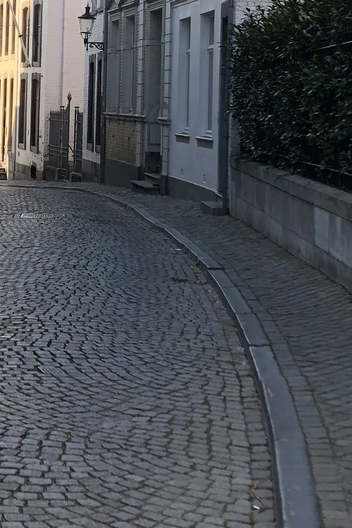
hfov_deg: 14.8
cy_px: 46
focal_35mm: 92
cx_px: 86
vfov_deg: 21.6
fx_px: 1349
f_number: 1.8
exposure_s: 1/564
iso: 20
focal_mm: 3.99
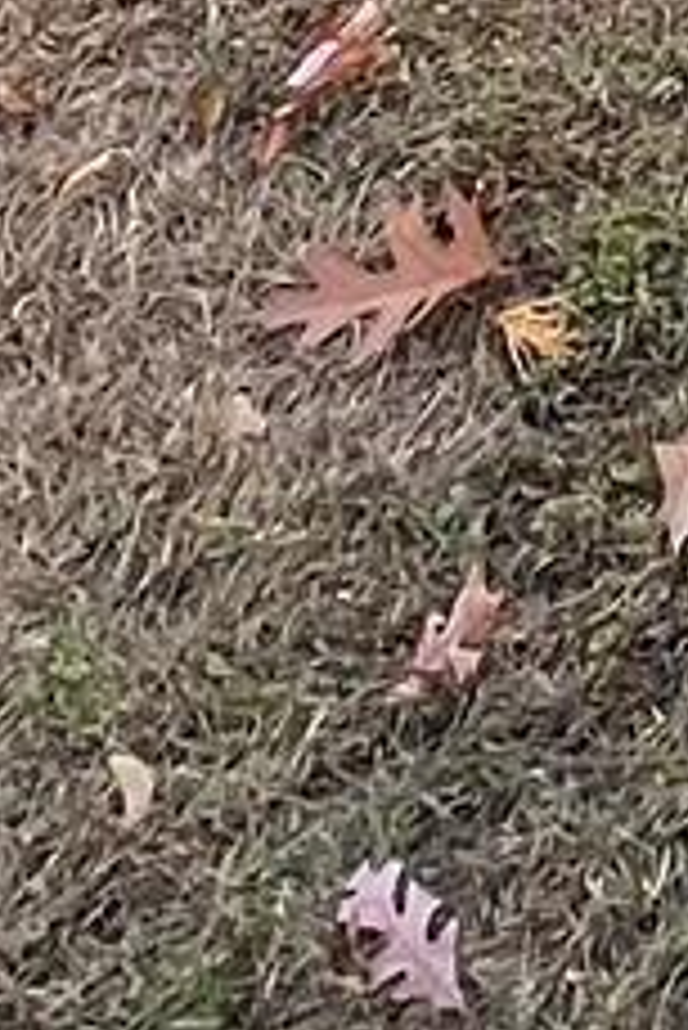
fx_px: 3463
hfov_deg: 10.0
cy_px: -1948
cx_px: 1637
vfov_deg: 11.3
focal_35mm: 121
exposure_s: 1/244
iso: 32
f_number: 1.8
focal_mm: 1.57
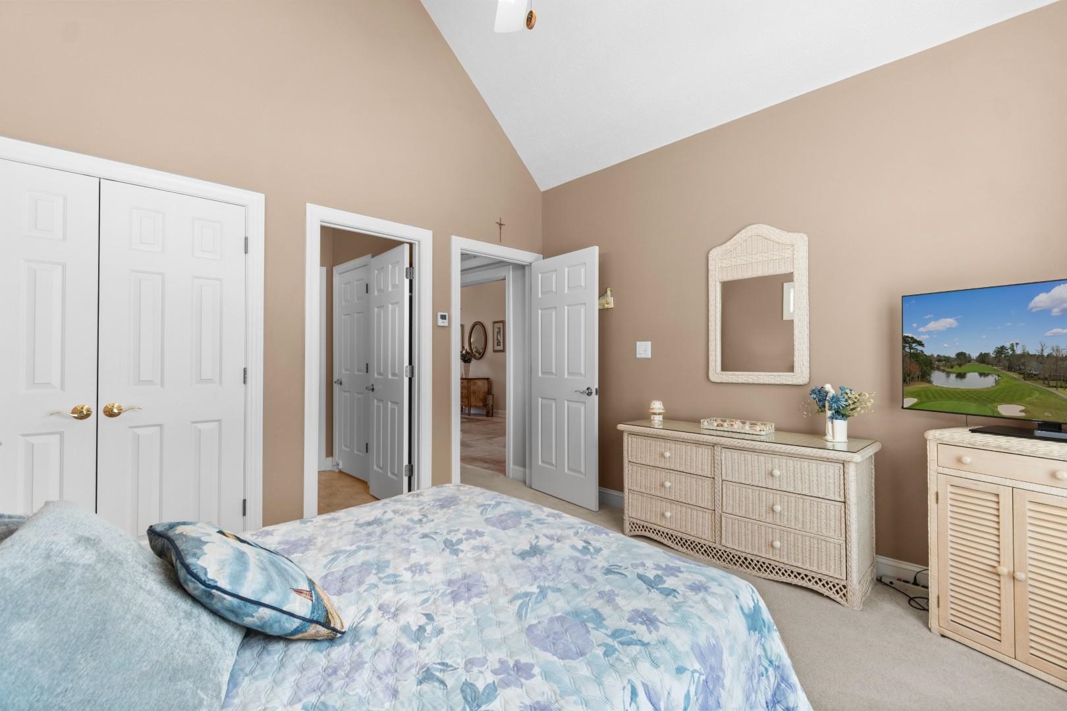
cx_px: 534
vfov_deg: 77.3
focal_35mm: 15
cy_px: 356
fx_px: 445
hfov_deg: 100.4
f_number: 4.5
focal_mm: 10
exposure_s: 1/13
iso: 100
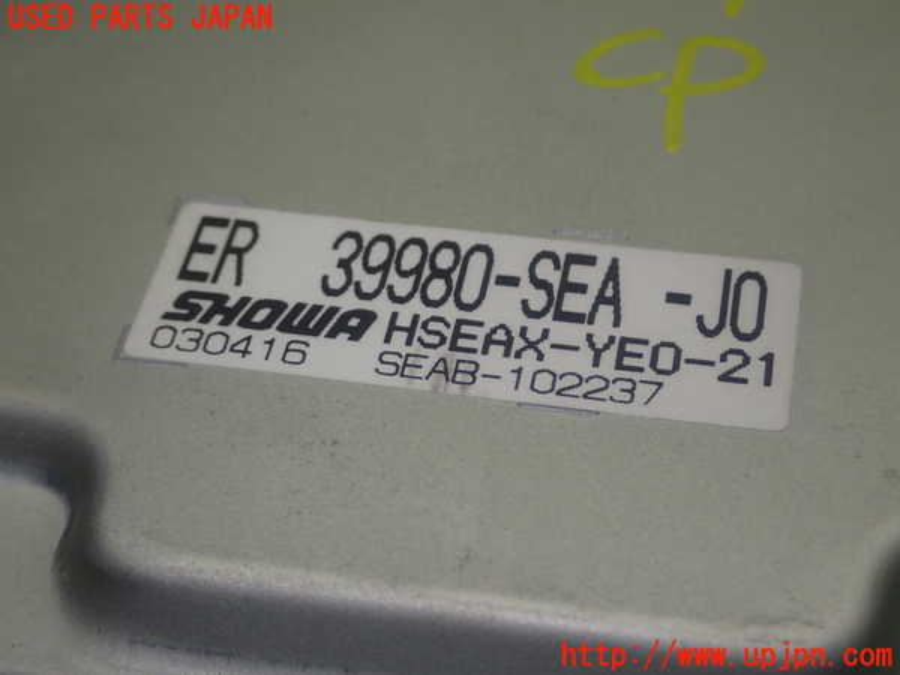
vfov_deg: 23.7
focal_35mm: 62
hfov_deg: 31.2
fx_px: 1612
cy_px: 338
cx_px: 450
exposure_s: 1/100
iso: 200
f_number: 3.6
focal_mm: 11.09
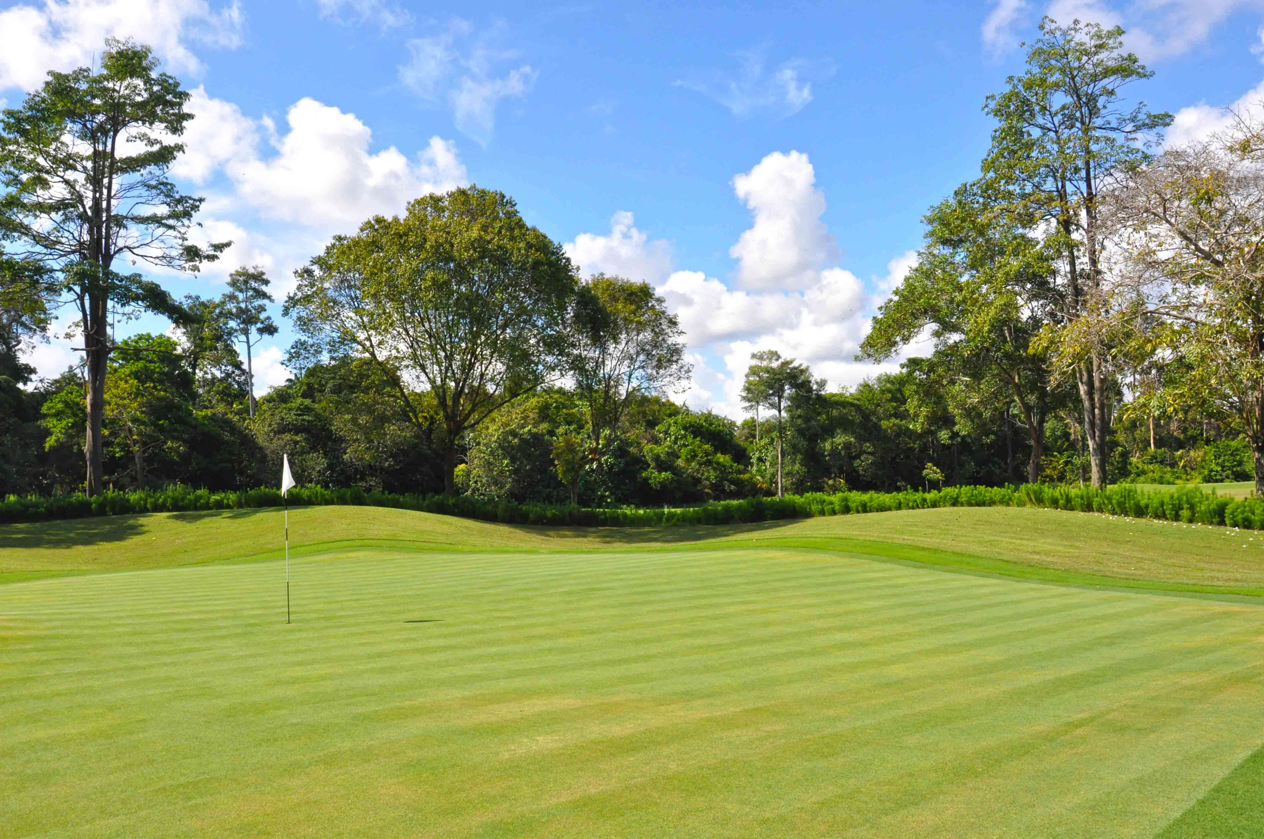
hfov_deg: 59.6
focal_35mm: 32
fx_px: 1105
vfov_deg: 41.6
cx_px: 632
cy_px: 420
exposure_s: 1/640
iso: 800
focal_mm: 21
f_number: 13
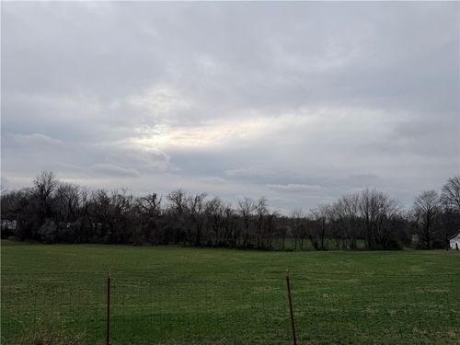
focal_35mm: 24
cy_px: 172
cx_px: 230
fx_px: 319
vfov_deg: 56.8
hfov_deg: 71.6
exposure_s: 1/2703
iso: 80
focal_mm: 6.76
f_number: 1.78
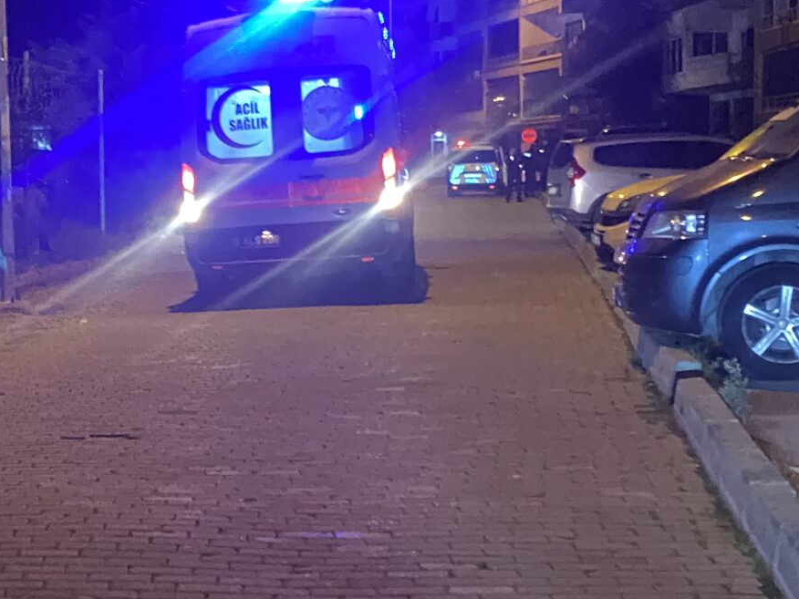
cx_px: 68
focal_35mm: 76
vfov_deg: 19.4
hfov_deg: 24.8
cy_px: 249
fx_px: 1754
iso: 800
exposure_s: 1/25
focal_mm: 4.25
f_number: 1.8
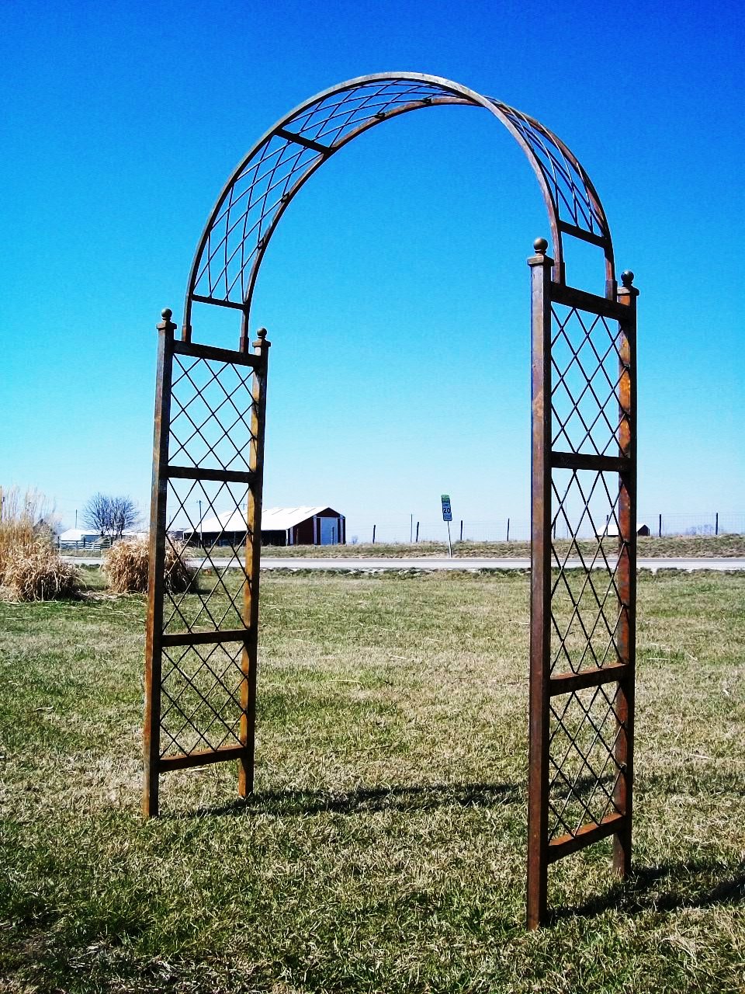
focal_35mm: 36
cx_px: 372
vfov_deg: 51.4
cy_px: 497
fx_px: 1033
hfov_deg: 39.7
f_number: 4.8
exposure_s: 1/640
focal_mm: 6
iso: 80
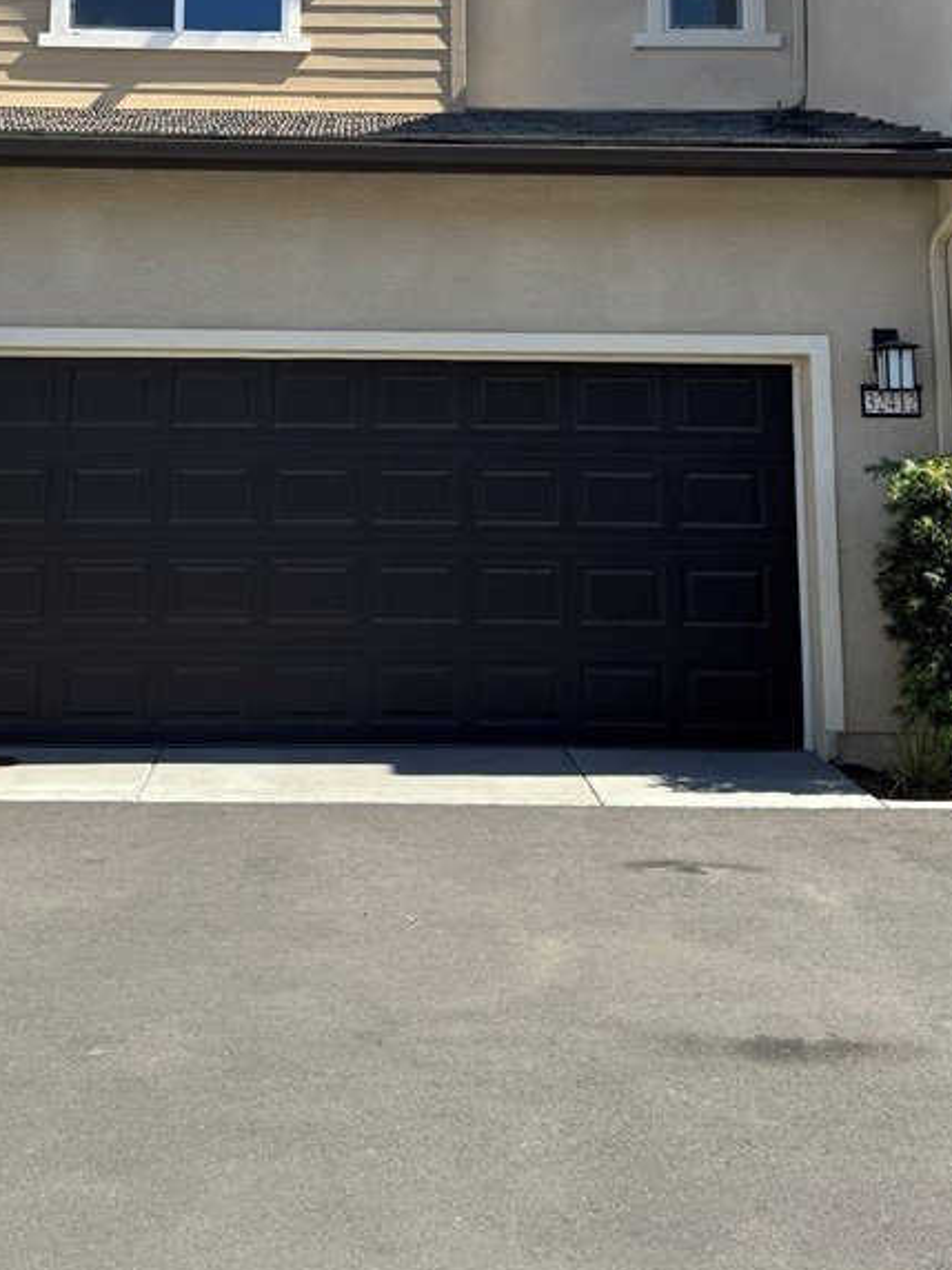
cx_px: 382
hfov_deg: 33.5
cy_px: 255
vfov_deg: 41.9
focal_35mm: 43
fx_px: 1577
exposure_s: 1/2174
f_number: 1.78
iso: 80
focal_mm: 6.76
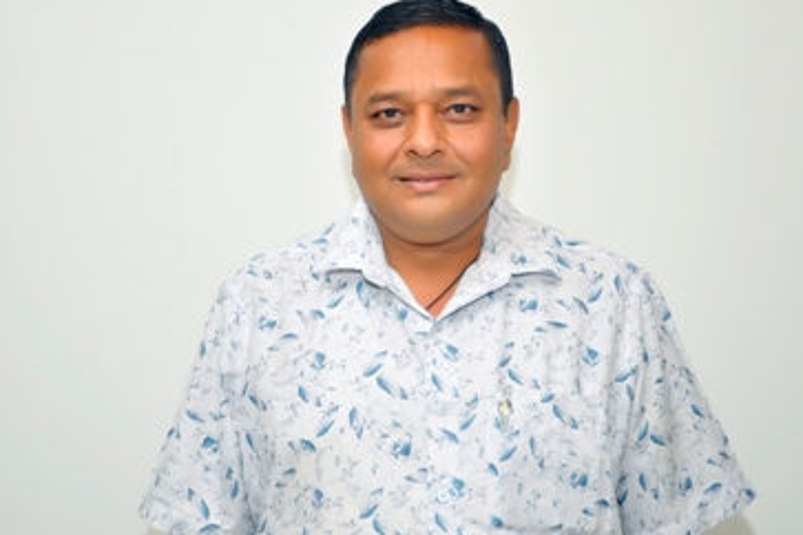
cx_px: 417
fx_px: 1896
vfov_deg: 16.1
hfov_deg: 23.9
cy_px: 273
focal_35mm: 85
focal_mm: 48
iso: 800
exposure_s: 1/125
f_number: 5.6
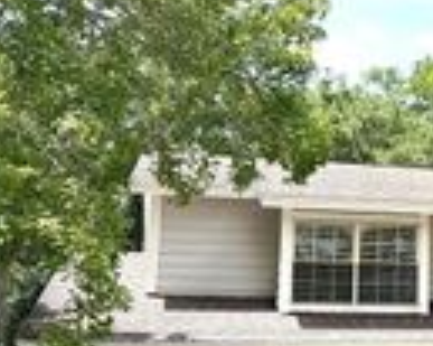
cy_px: 200
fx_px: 1165
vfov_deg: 16.9
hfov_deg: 19.3
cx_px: 577
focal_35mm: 91
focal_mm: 6.76
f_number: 1.78
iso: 100
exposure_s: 1/3759
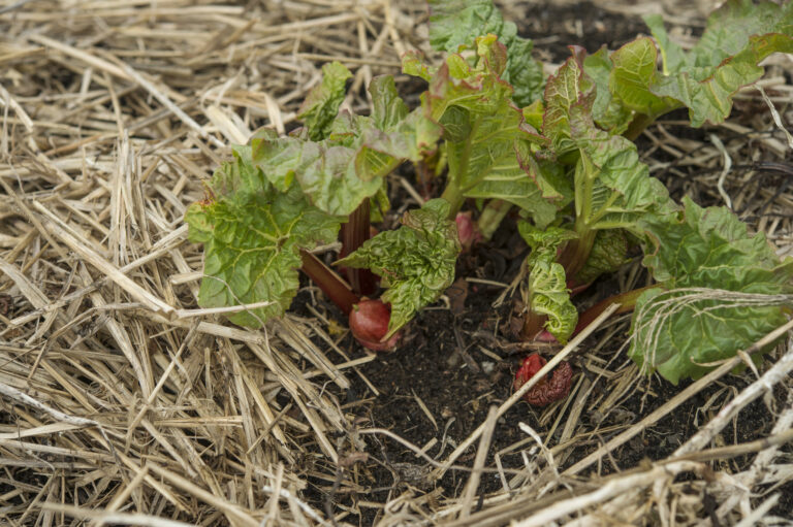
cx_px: 396
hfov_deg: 33.4
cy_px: 264
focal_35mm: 60
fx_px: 1321
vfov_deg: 22.6
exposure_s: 1/200
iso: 400
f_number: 5.6
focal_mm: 60
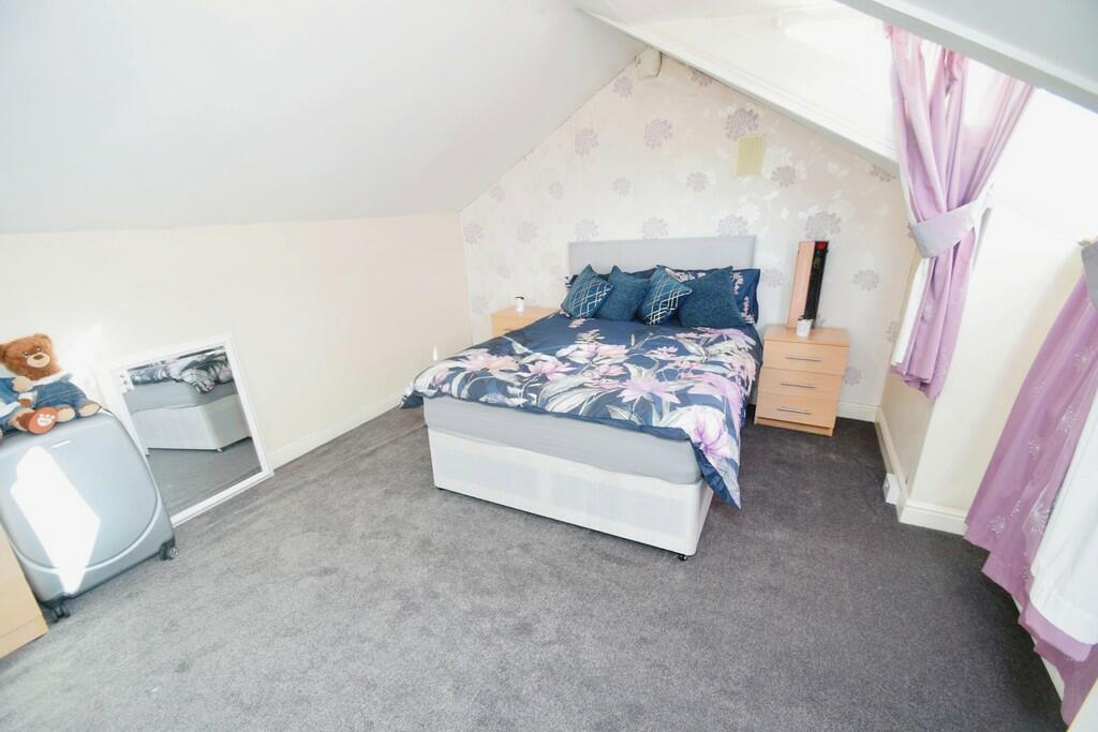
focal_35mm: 15
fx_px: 458
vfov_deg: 77.3
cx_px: 549
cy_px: 366
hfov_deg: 100.4
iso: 800
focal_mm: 10
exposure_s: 1/60
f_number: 4
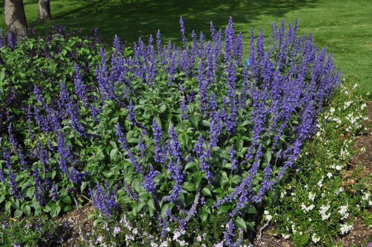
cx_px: 186
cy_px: 124
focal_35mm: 42
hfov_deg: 46.4
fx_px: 434
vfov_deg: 31.8
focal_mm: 28
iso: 200
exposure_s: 1/250
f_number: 8
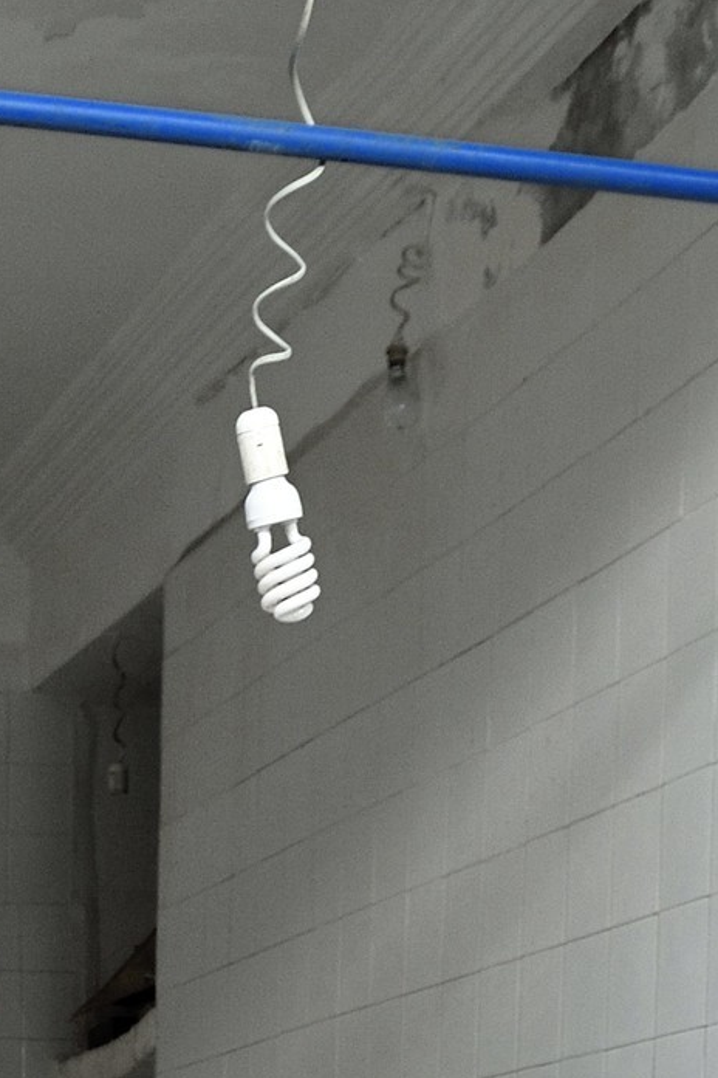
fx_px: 2991
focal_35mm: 100
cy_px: 1815
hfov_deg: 13.4
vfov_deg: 17.4
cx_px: -96
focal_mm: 29
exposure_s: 1/50
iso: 800
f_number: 5.6
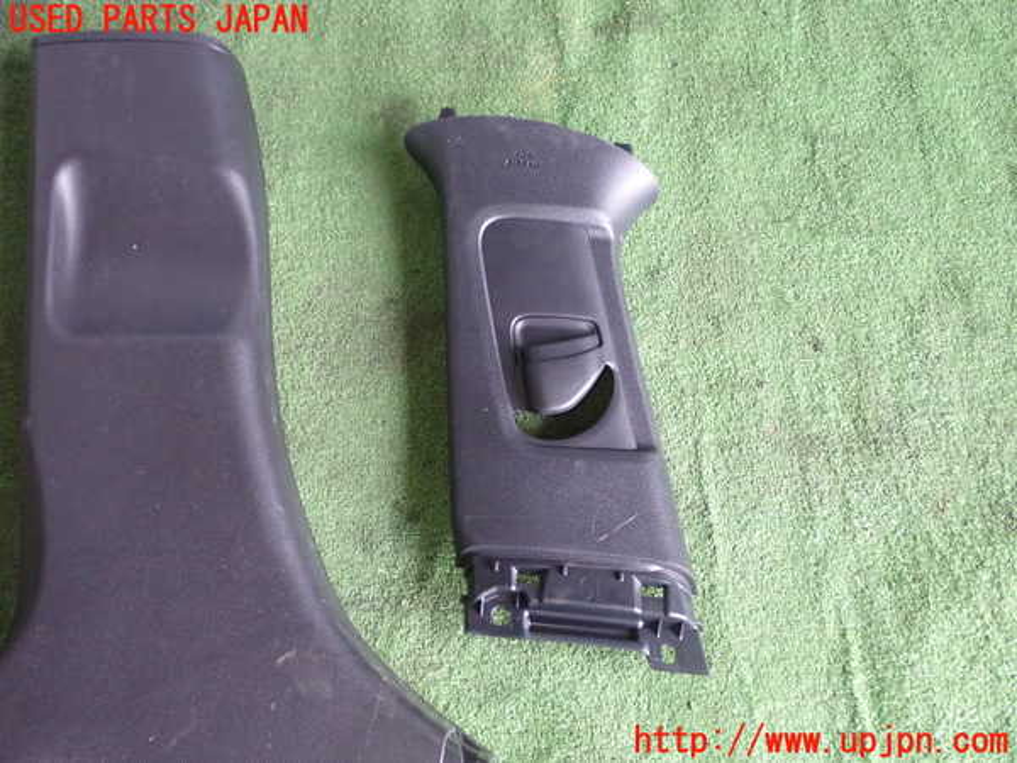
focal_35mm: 36
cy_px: 382
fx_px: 1058
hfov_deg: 51.4
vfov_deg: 39.7
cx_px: 508
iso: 800
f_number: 2.5
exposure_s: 1/40
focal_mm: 6.37
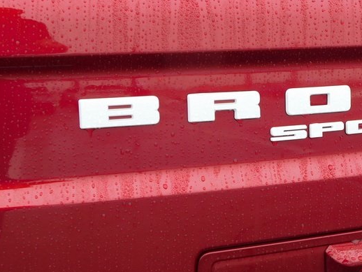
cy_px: 130
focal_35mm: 79
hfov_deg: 23.8
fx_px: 827
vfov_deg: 18.7
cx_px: 345
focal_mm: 7.1
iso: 180
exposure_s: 1/30
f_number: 3.6
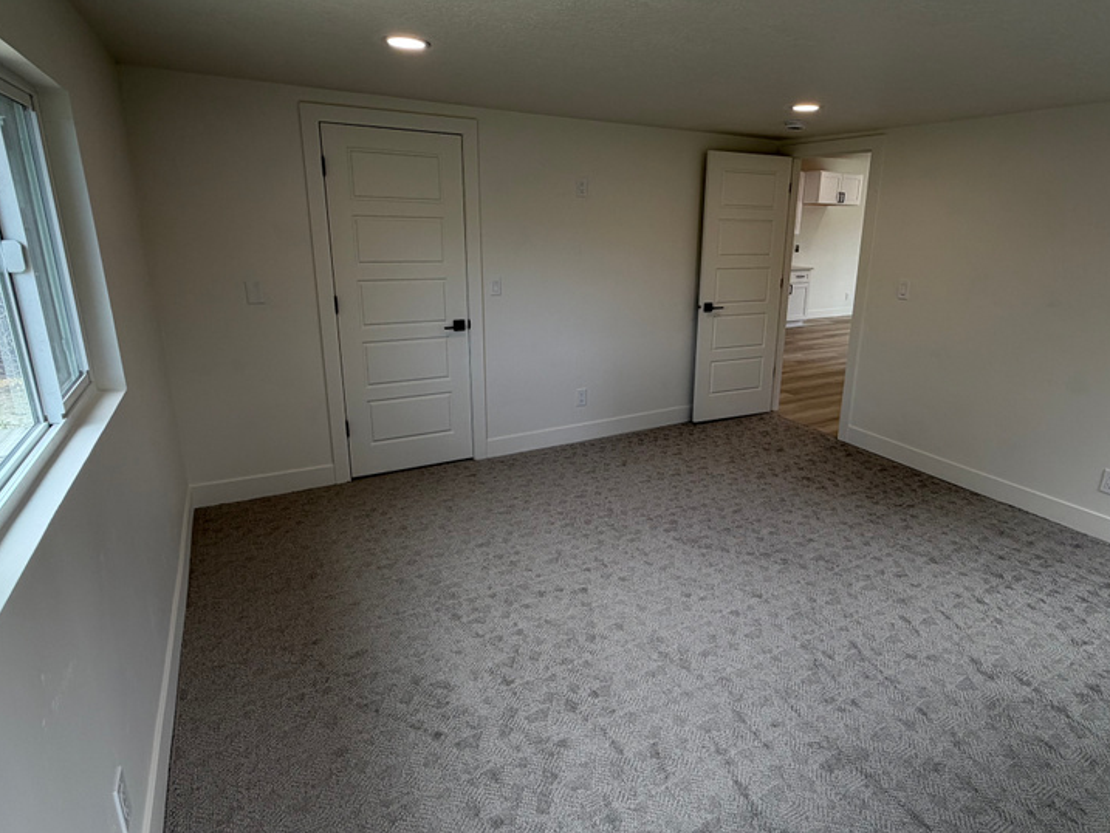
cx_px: 622
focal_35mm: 20
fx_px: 641
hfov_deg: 81.4
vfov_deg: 65.9
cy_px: 393
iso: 64
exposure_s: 1/120
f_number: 2.2
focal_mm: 2.22
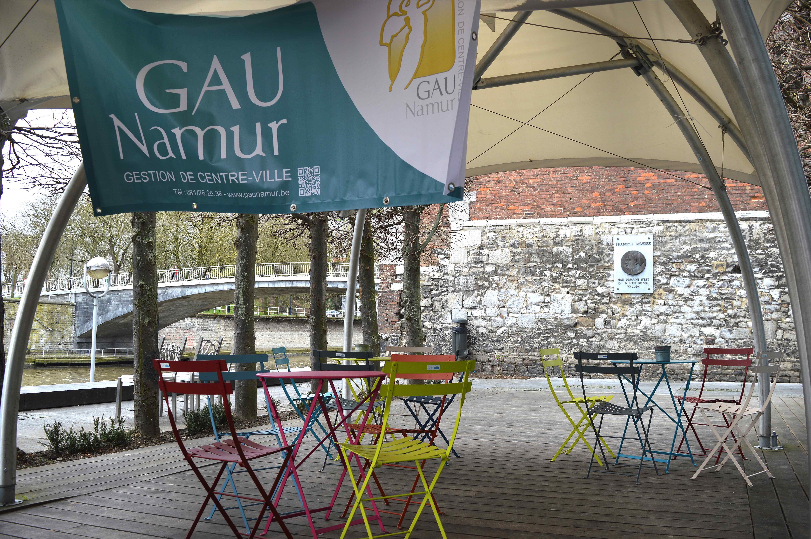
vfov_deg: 39.9
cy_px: 270
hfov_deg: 57.3
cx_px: 406
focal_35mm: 33
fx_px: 743
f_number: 5.6
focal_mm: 22
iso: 140
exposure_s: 1/125
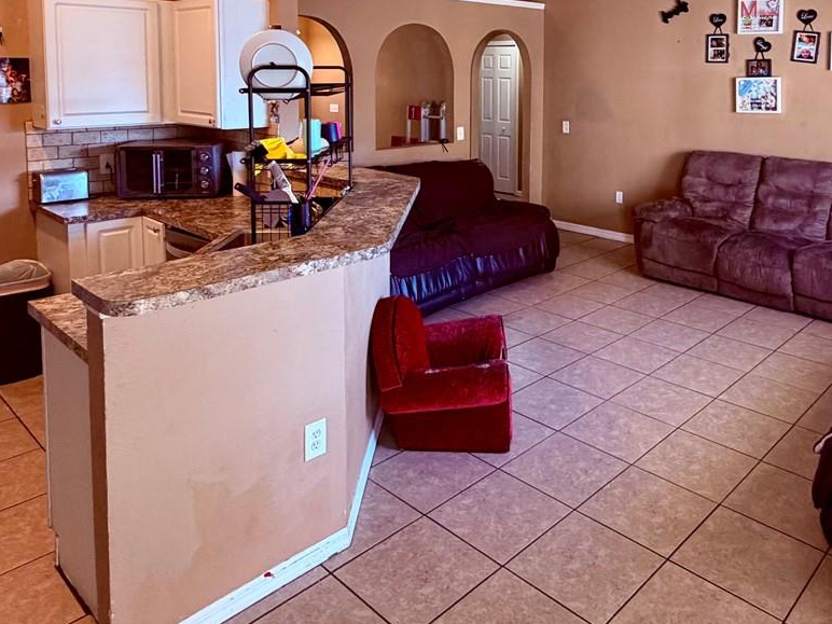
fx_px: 697
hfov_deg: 60.6
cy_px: 121
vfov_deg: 45.7
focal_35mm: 29
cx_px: 537
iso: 250
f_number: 2.2
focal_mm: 2.22
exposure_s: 1/60
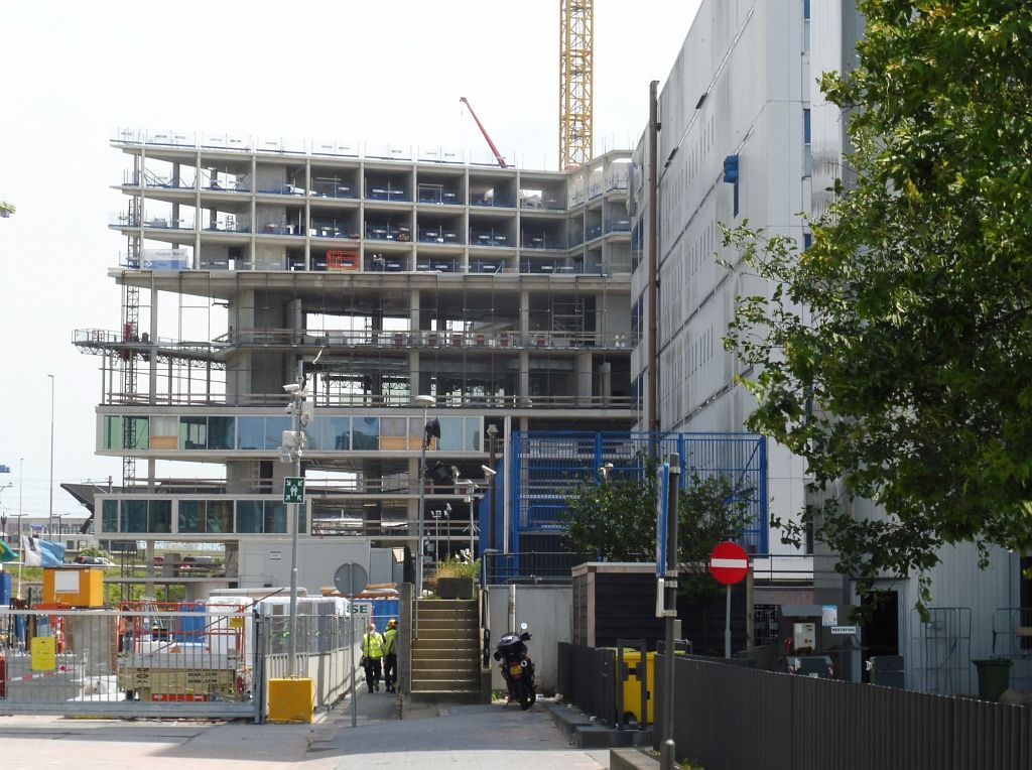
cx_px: 516
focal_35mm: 96
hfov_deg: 20.5
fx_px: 2857
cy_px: 385
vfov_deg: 15.4
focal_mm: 17.1
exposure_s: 1/250
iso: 100
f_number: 7.1
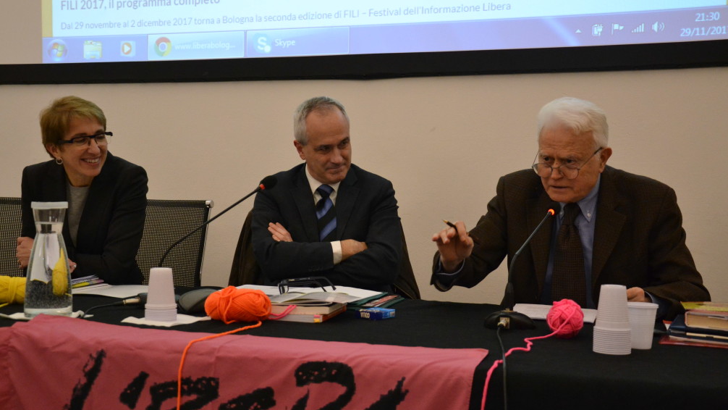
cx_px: 359
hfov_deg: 42.9
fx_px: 927
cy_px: 212
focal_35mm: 48
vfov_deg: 24.9
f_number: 4.2
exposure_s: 1/60
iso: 2000
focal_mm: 30
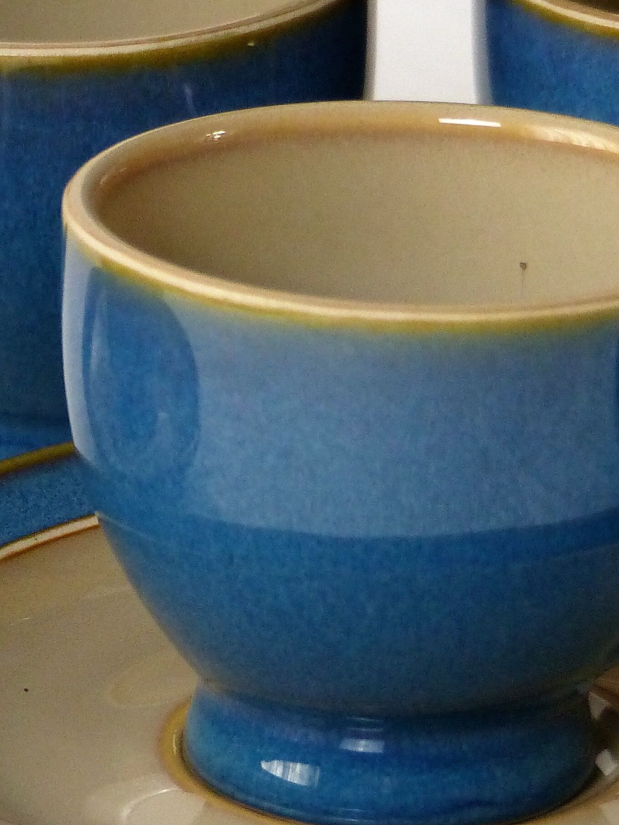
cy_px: 535
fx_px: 10301
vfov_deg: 4.6
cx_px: 130
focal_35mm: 432
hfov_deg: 3.4
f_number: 2.8
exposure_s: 1/80
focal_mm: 32
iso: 400
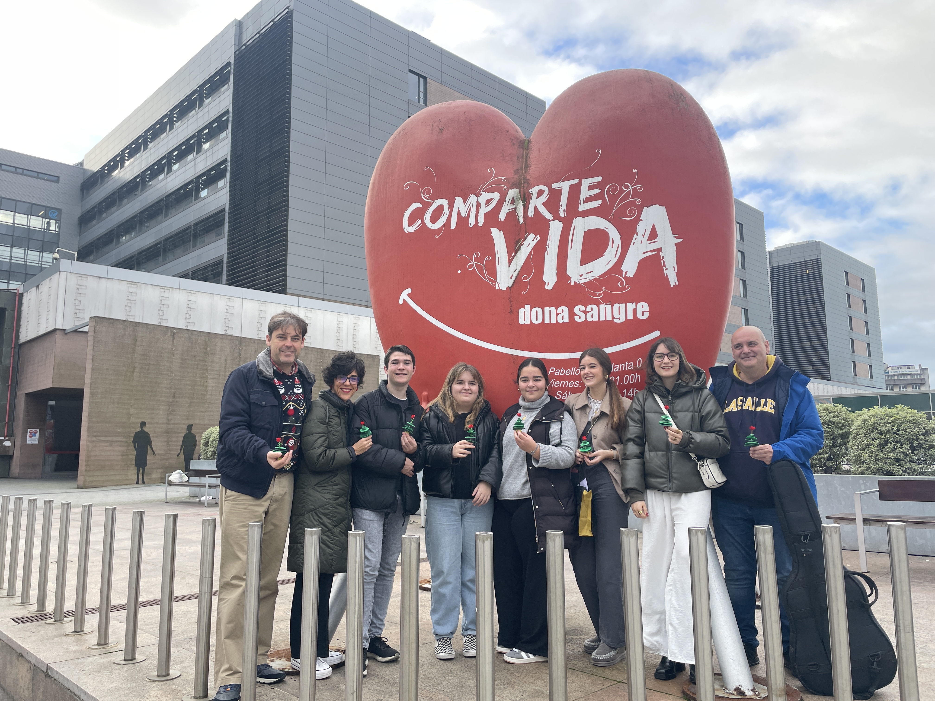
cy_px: 350
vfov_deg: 53.1
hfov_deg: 67.3
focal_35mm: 26
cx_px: 468
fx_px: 702
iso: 32
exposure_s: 1/346
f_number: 1.6
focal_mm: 4.2
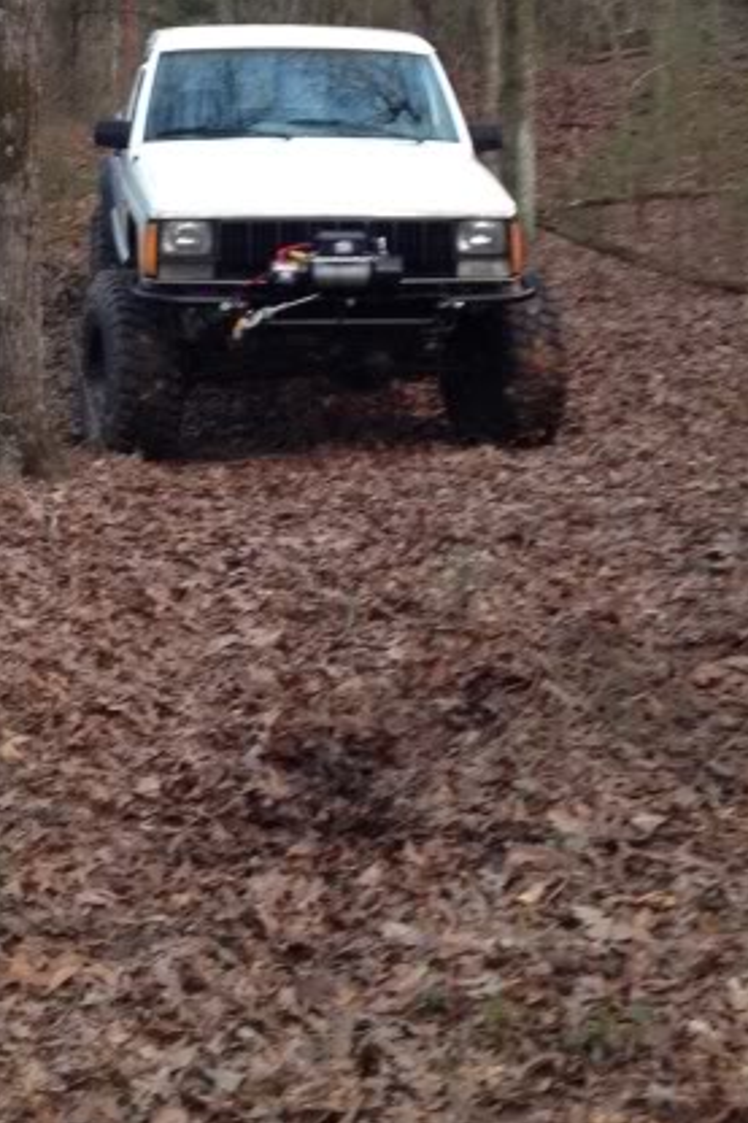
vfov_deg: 28.4
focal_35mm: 70
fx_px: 2183
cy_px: 286
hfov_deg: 19.4
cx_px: 319
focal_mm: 4.3
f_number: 2.4
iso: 100
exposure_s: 1/20
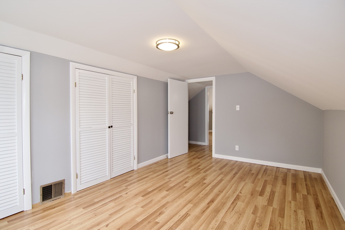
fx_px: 158
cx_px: 172
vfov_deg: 72.1
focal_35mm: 16
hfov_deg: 95.0
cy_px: 115
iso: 320
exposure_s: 1/50
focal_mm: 11
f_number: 5.6
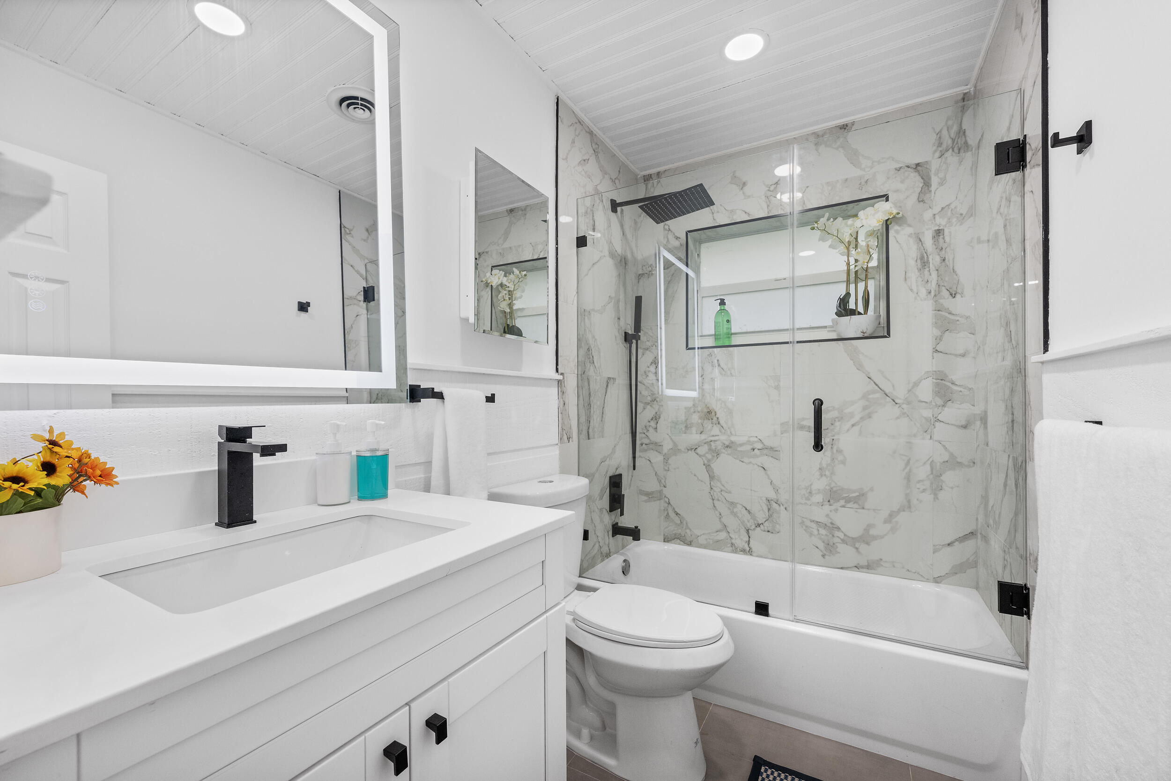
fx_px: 455
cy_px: 390
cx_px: 586
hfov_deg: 104.3
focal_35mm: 14
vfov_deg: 81.2
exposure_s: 1/40
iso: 500
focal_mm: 14
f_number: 8
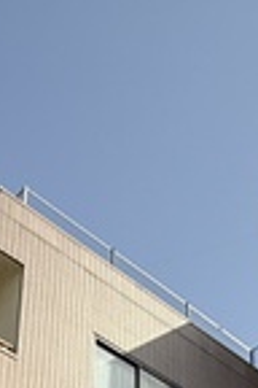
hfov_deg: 19.2
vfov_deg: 22.6
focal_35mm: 71
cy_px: 602
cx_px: 102
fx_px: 763
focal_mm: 2.22
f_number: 2.2
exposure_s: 1/1399
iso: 50
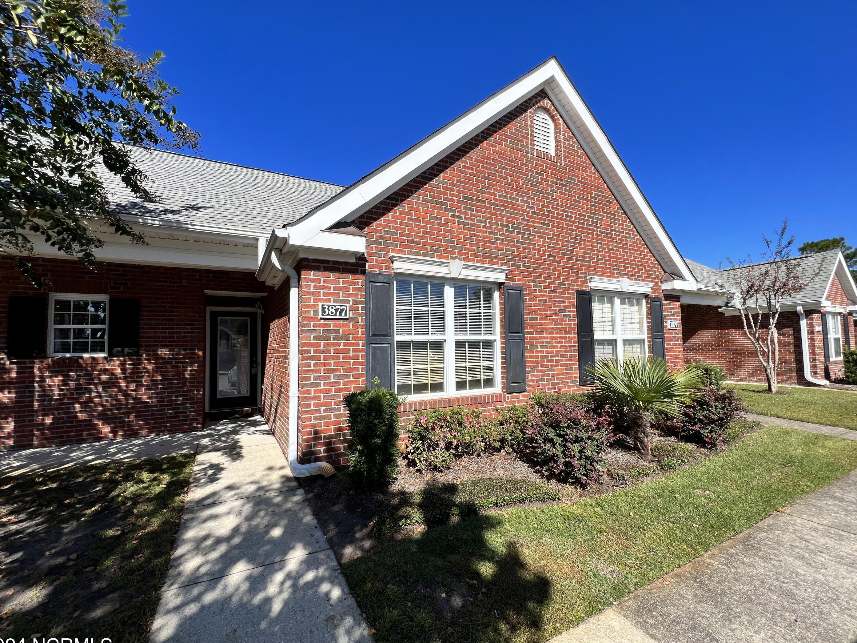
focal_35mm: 14
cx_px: 429
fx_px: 347
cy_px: 331
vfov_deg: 85.6
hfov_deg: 102.1
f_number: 1.8
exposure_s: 1/2053
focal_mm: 1.57
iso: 32
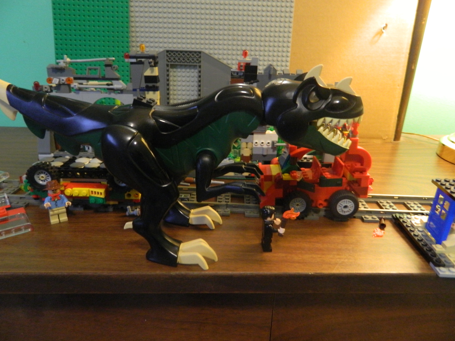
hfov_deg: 69.4
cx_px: 228
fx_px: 329
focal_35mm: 25
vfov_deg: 54.9
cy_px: 170
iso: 400
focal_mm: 4.5
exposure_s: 1/13
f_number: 3.1
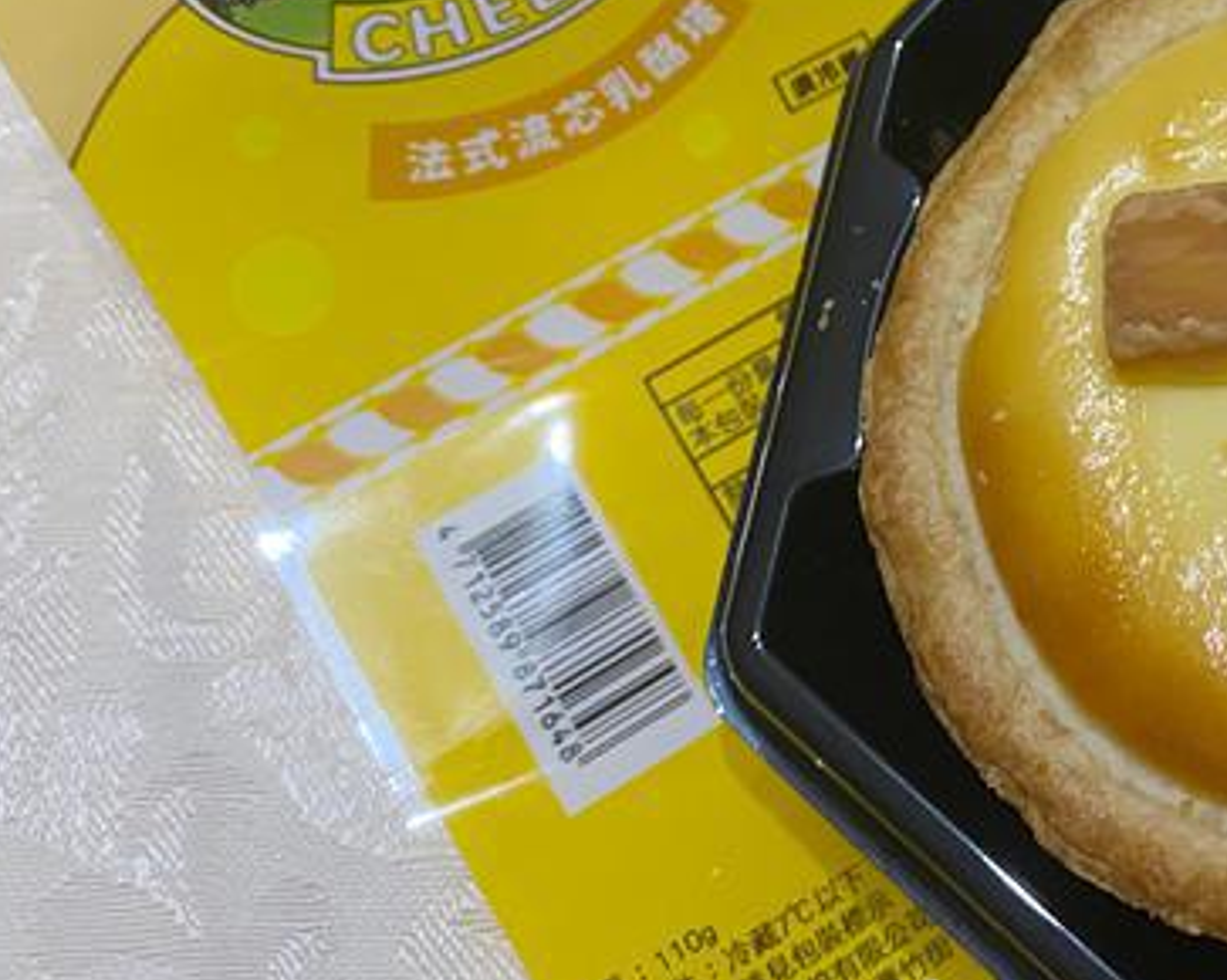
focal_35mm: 56
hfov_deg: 30.9
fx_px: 2033
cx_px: 1254
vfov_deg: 26.2
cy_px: 101
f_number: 1.8
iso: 400
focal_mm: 4.25
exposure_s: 1/40
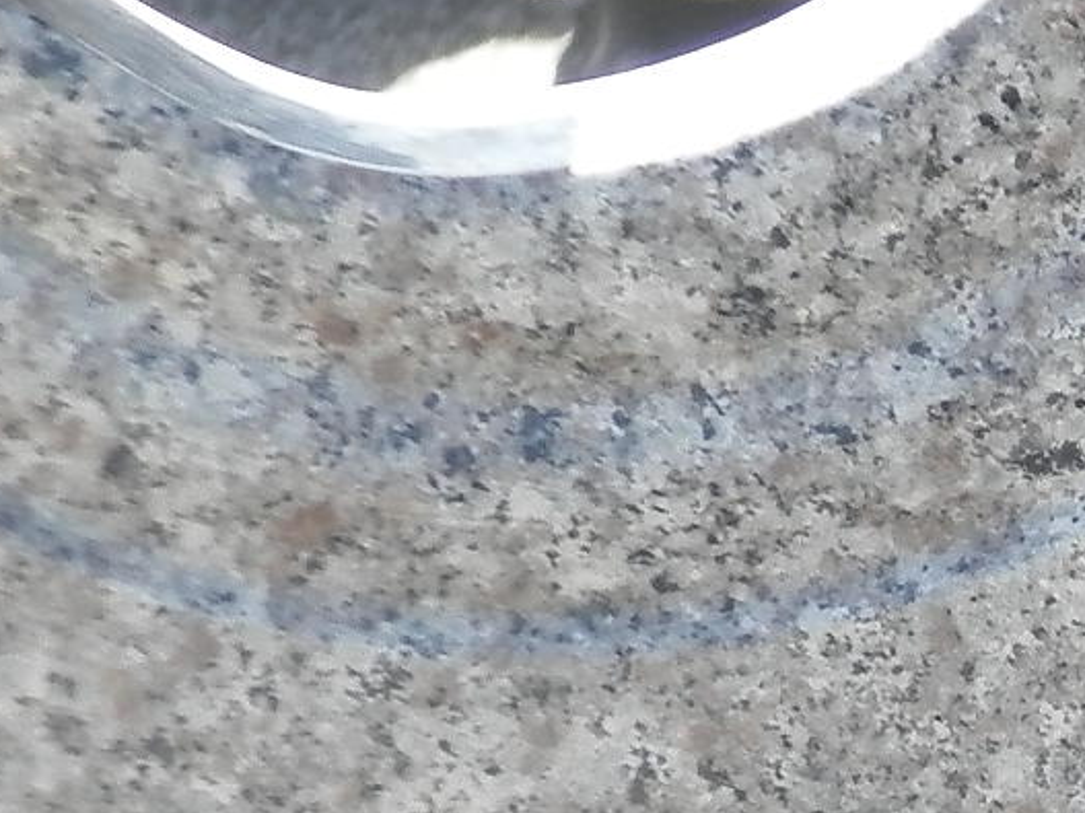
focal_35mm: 641
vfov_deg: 2.3
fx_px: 20087
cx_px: 2621
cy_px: 718
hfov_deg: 3.1
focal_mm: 23.6
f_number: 4.7
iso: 125
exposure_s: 1/160
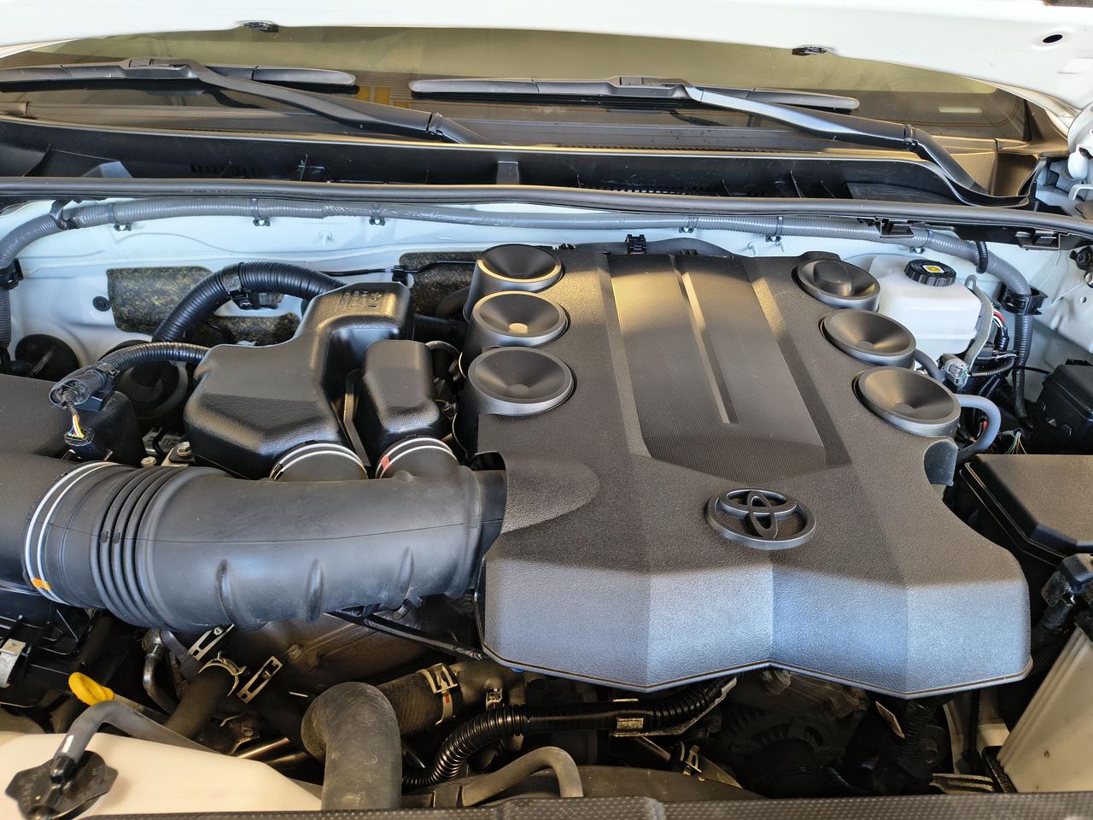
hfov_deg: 71.6
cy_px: 410
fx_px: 758
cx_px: 546
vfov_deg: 56.8
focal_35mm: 24
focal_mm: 5.56
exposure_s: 1/120
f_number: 1.8
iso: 626
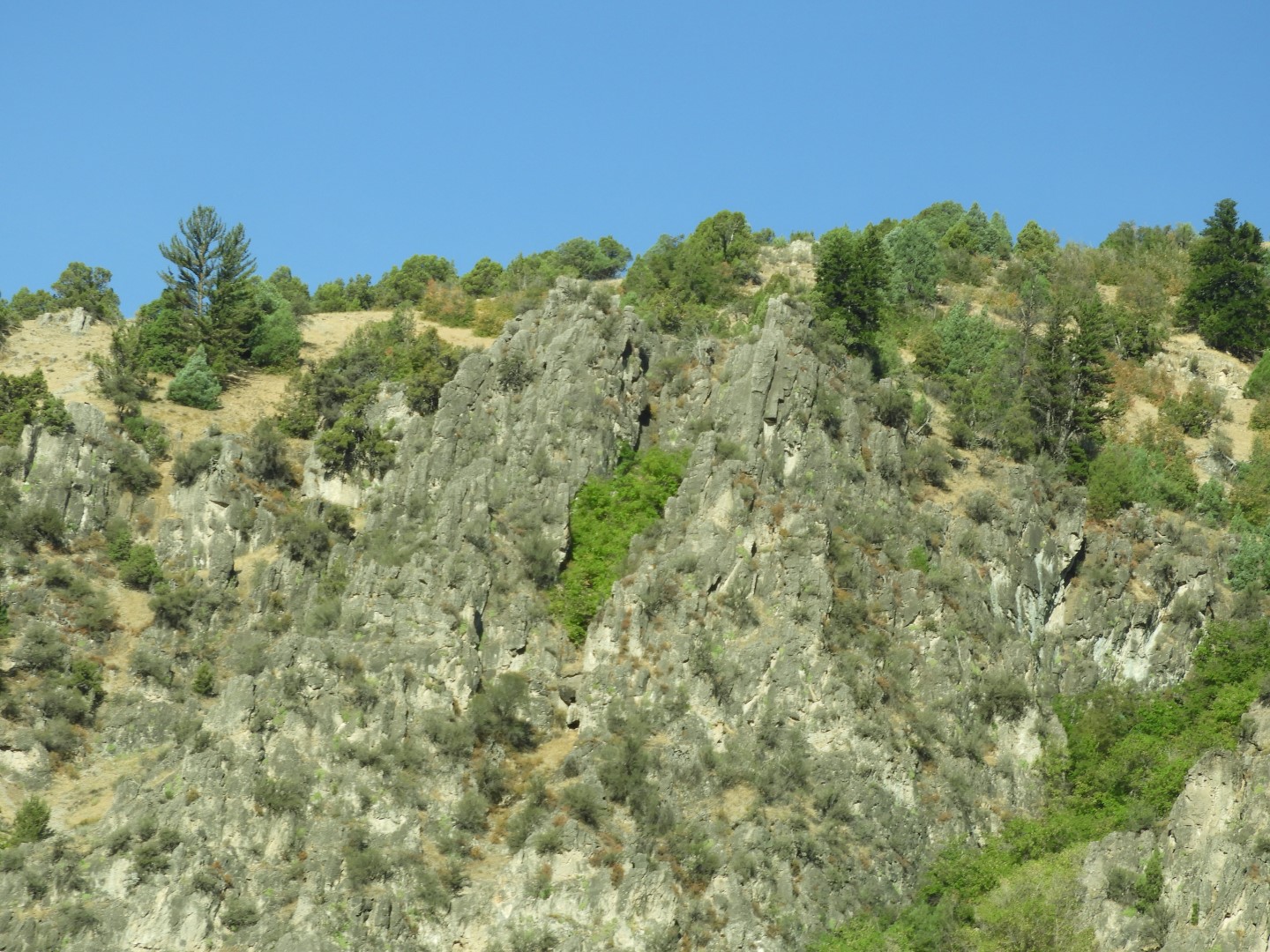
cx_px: 635
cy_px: 476
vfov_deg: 14.1
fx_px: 3852
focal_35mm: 105
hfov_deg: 18.7
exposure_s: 1/320
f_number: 4.8
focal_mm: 18.8
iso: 100
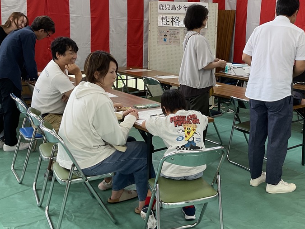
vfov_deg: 32.6
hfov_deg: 42.1
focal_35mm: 44
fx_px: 388
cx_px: 216
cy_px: 76
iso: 64
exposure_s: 1/120
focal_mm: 3
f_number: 1.8
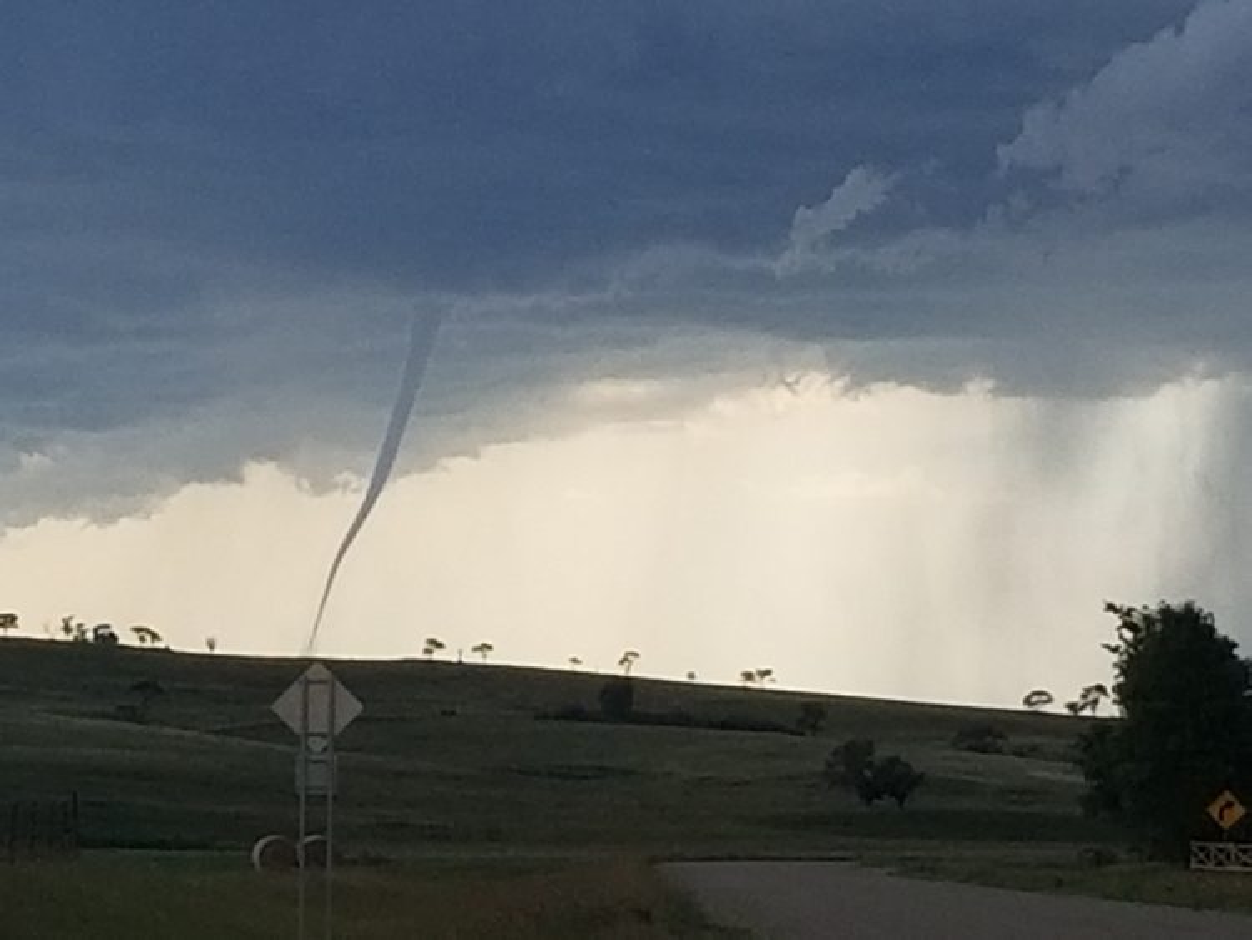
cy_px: 470
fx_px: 941
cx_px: 626
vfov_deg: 53.1
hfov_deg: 67.3
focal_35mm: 26
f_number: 1.7
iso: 50
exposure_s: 1/1292
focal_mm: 4.25
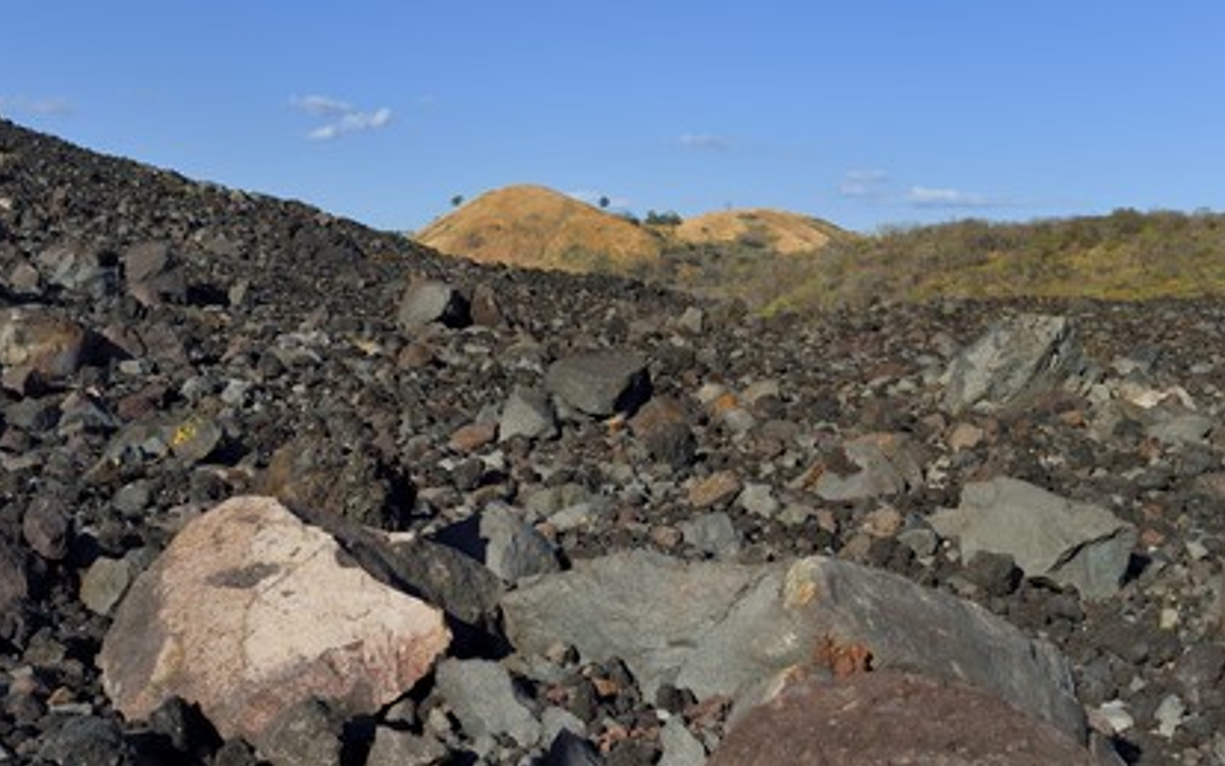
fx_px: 2004
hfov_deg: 34.0
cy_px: 361
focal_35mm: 60
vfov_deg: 21.7
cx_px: 615
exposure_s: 1/400
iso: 200
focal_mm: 58
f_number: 11
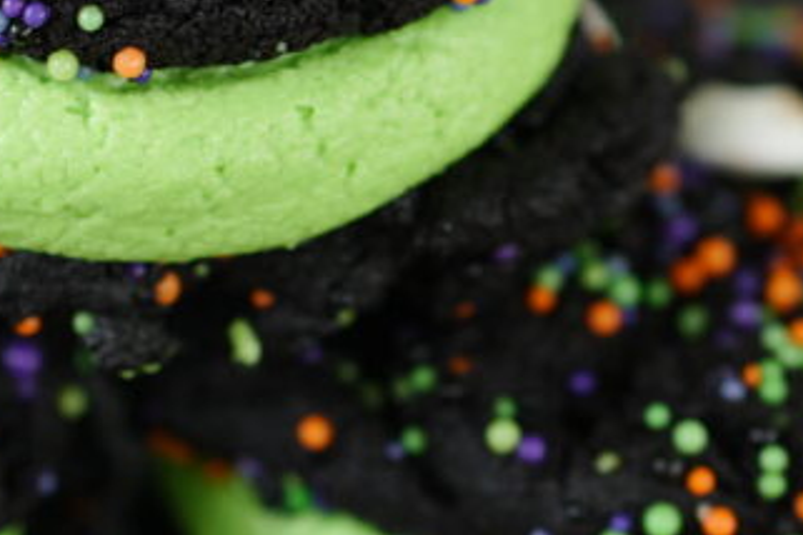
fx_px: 7003
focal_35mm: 314
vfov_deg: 4.4
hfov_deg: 6.6
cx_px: 223
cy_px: 218
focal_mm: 56
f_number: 2.2
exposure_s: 1/13
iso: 100
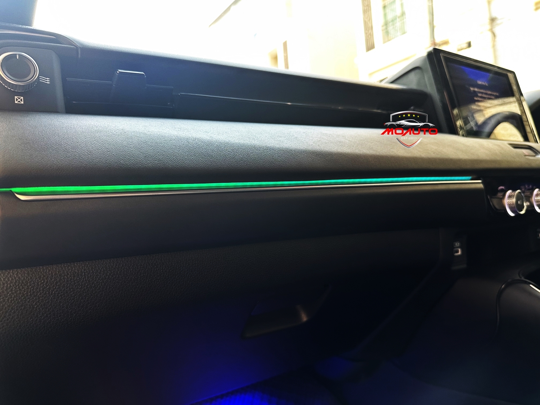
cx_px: 270
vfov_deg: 56.8
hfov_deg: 71.6
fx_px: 374
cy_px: 202
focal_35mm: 24
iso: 160
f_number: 1.78
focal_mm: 6.86
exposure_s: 1/60
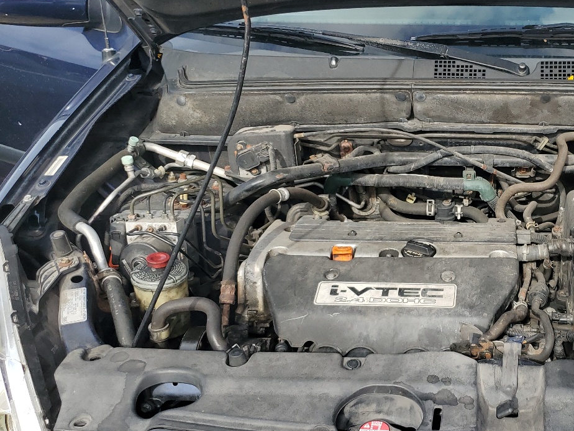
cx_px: 487
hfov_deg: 39.8
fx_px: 746
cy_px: 246
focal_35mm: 45
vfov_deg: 32.1
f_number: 1.5
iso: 50
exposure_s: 1/909
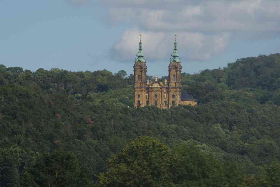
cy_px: 94
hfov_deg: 4.6
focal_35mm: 450
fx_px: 3500
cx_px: 140
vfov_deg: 3.1
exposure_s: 1/320
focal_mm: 300
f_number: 9
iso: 400
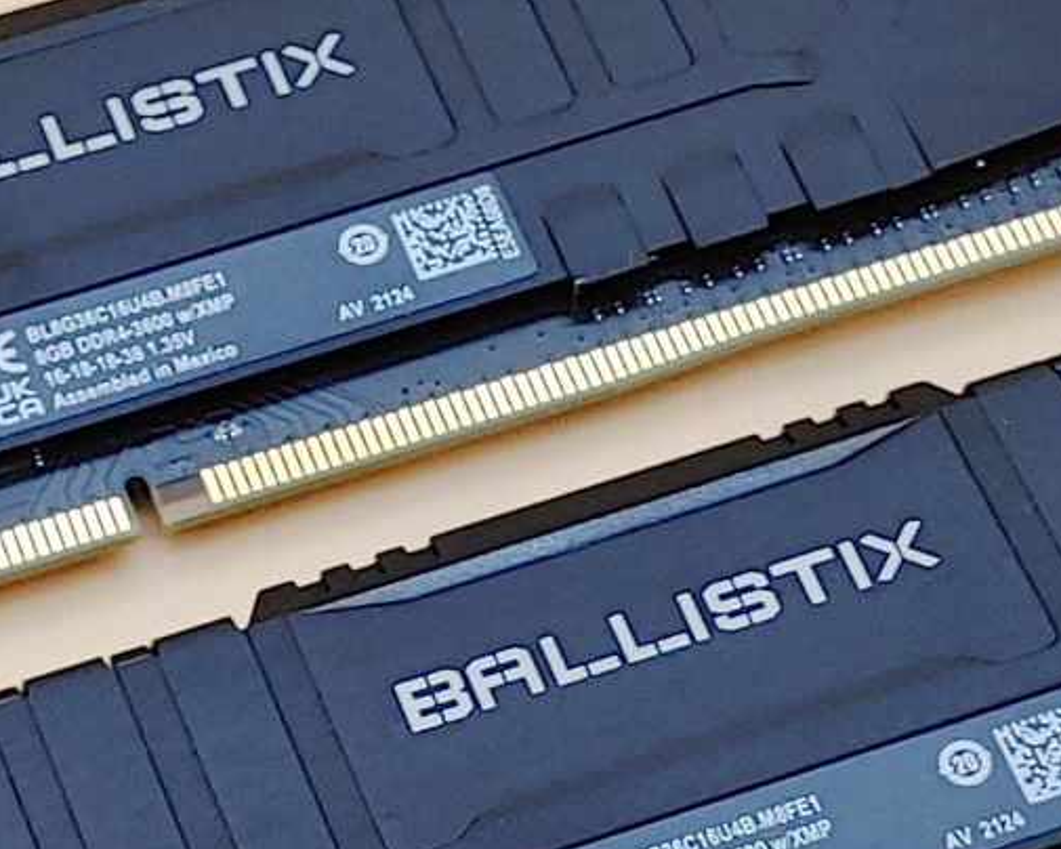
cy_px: 527
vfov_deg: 12.0
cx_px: 416
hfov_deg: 15.0
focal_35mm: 128
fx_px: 4019
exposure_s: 1/86
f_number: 1.8
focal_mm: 4.36
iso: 50
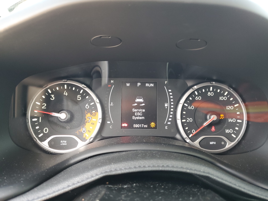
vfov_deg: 53.1
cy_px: 100
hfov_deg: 67.3
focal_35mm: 26
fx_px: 201
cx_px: 134
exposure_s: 1/60.2
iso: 97
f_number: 1.5
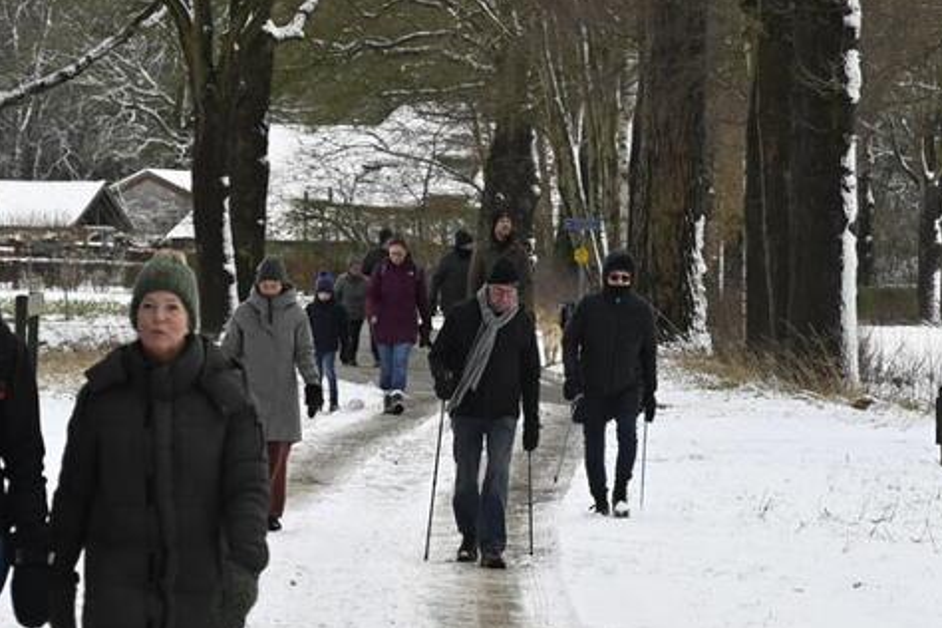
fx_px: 7876
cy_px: 338
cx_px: 481
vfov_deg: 4.6
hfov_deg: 6.8
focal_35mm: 301
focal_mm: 94
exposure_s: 1/250
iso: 200
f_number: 5.6
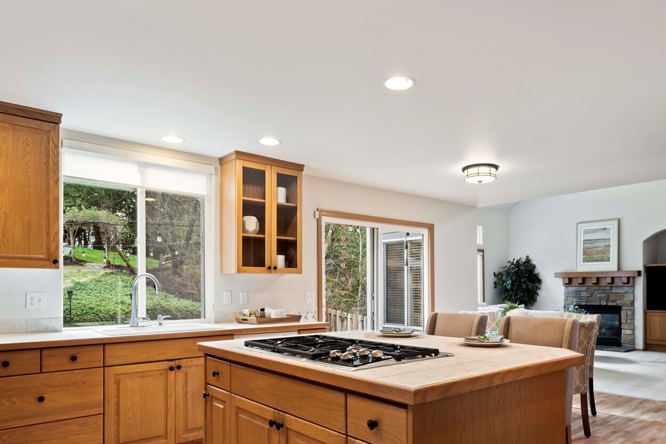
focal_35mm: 23
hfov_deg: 75.8
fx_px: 425
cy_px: 288
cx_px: 370
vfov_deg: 54.2
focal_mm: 11.5
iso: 400
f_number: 8
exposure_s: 1.5
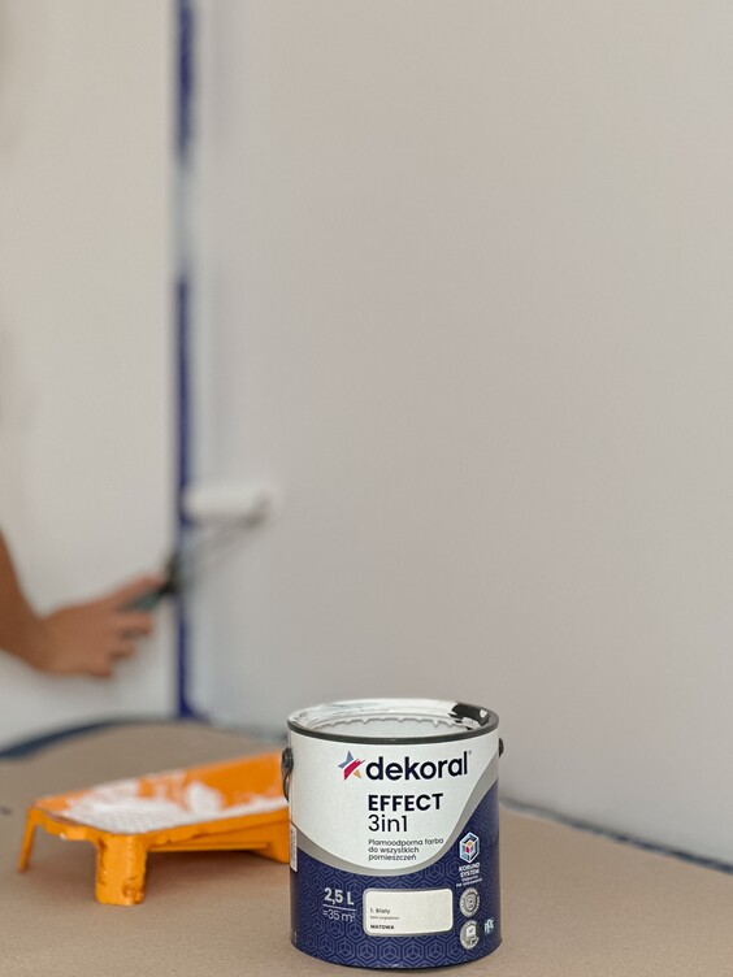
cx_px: 366
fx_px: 2174
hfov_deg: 19.1
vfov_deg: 25.3
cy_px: 488
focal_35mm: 77
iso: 250
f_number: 2.8
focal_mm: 9
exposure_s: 1/100
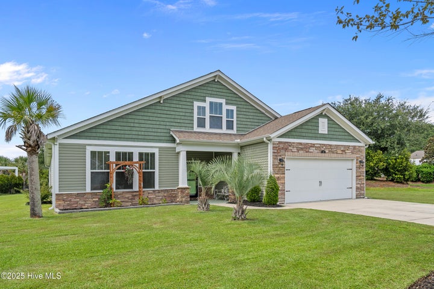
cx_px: 217
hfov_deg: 73.7
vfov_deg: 53.1
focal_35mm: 24
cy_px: 144
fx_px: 289
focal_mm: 24
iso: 250
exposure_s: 1/250
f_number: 8
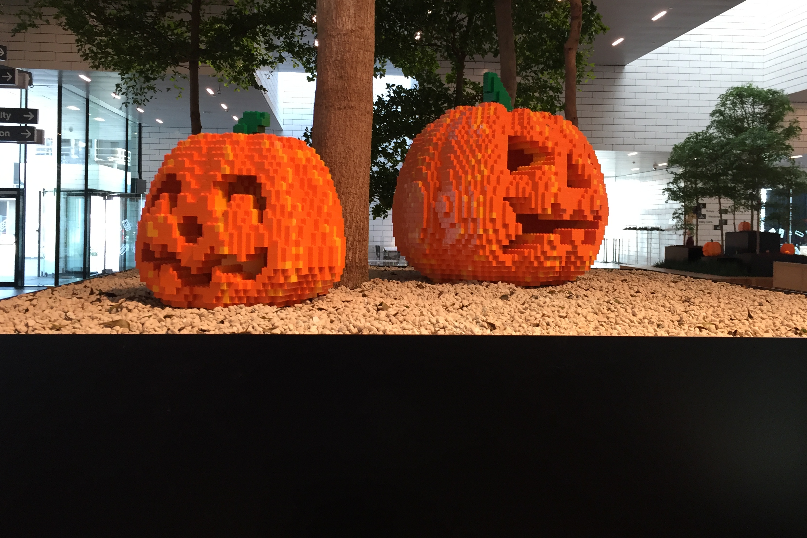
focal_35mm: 35
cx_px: 397
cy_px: 224
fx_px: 784
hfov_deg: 54.4
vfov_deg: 37.7
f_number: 2.2
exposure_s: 1/33
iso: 50
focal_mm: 4.15
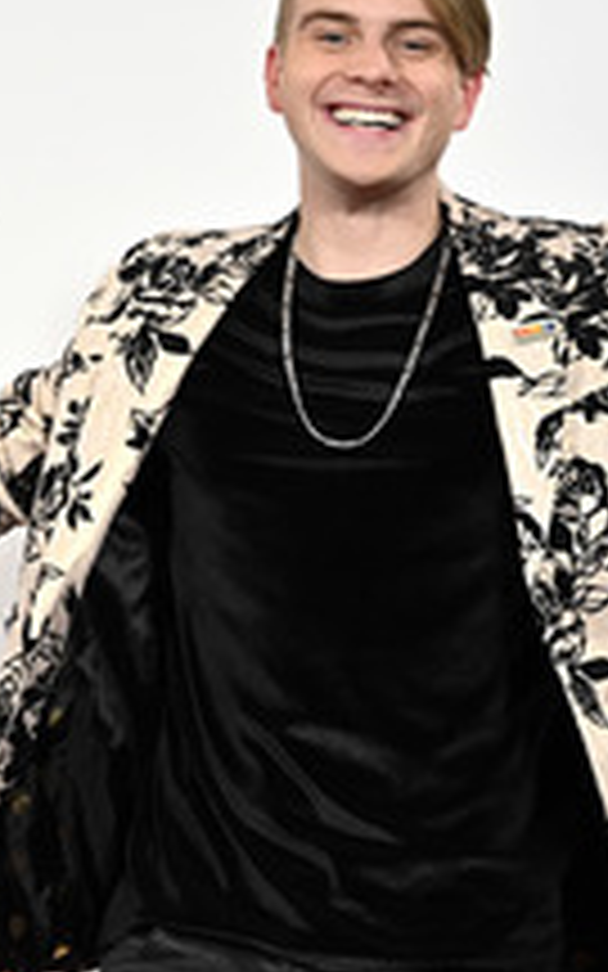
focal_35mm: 149
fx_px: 3950
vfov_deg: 14.0
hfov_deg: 8.8
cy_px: 410
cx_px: 439
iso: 1000
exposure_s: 1/320
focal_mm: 70
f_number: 2.8
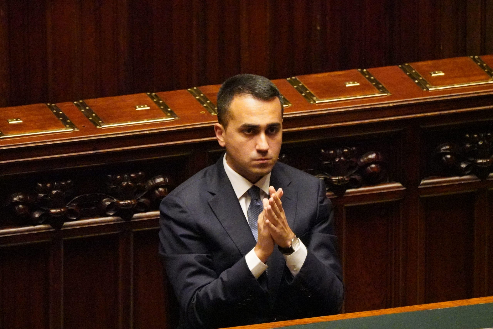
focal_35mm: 600
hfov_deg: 3.4
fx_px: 8217
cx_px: 246
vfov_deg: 2.3
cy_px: 164
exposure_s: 1/200
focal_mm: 400
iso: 25600
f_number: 5.6
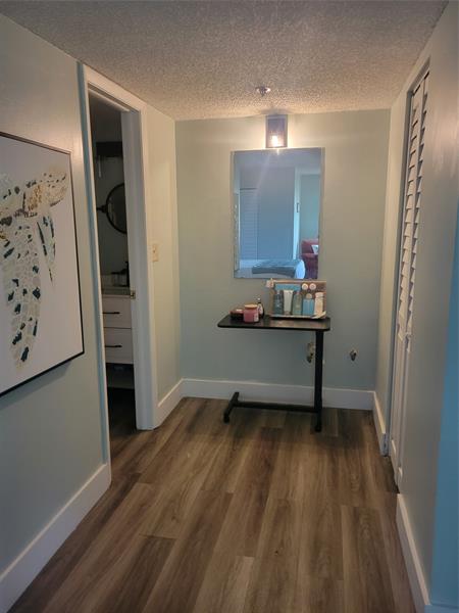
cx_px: 230
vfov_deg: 67.3
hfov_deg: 53.1
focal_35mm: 26
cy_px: 306
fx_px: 460
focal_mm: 5.4
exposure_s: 1/40
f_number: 1.8
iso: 250
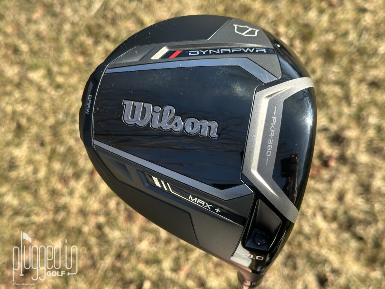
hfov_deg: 39.7
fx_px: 534
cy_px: 144
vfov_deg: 30.3
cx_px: 192
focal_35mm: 48
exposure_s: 1/962
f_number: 1.78
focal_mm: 6.86
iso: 64
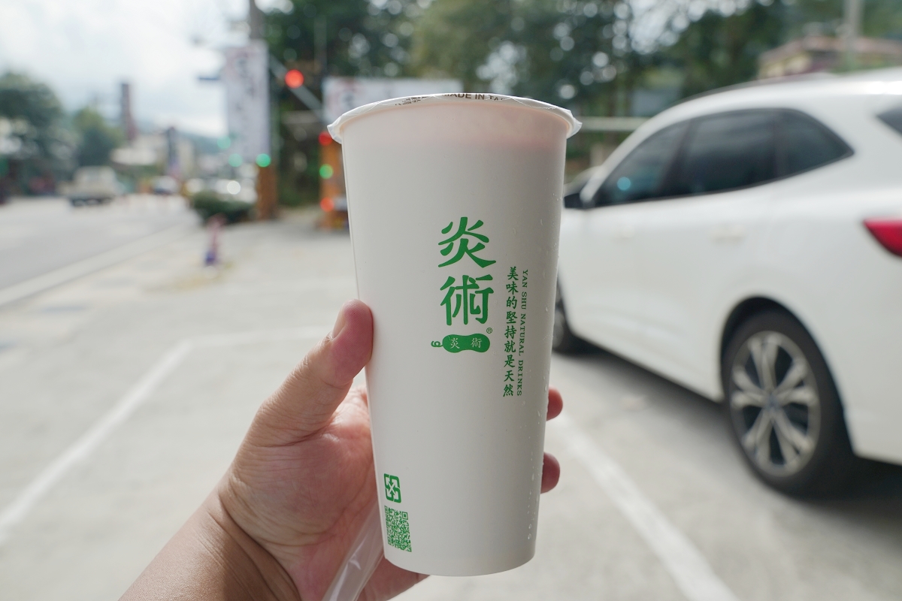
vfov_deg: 45.0
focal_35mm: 29
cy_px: 300
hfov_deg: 63.7
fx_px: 727
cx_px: 451
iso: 100
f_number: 6.3
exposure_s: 1/200
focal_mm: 29
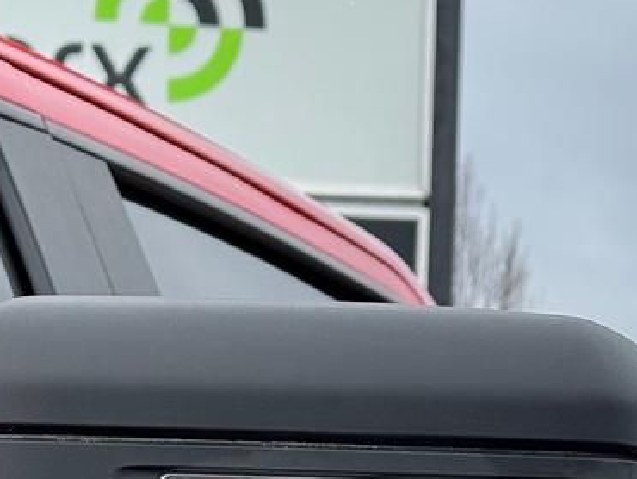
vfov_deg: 8.6
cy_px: 824
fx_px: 3057
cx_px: 260
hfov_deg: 11.9
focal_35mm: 166
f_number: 1.78
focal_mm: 6.76
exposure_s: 1/876
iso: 64
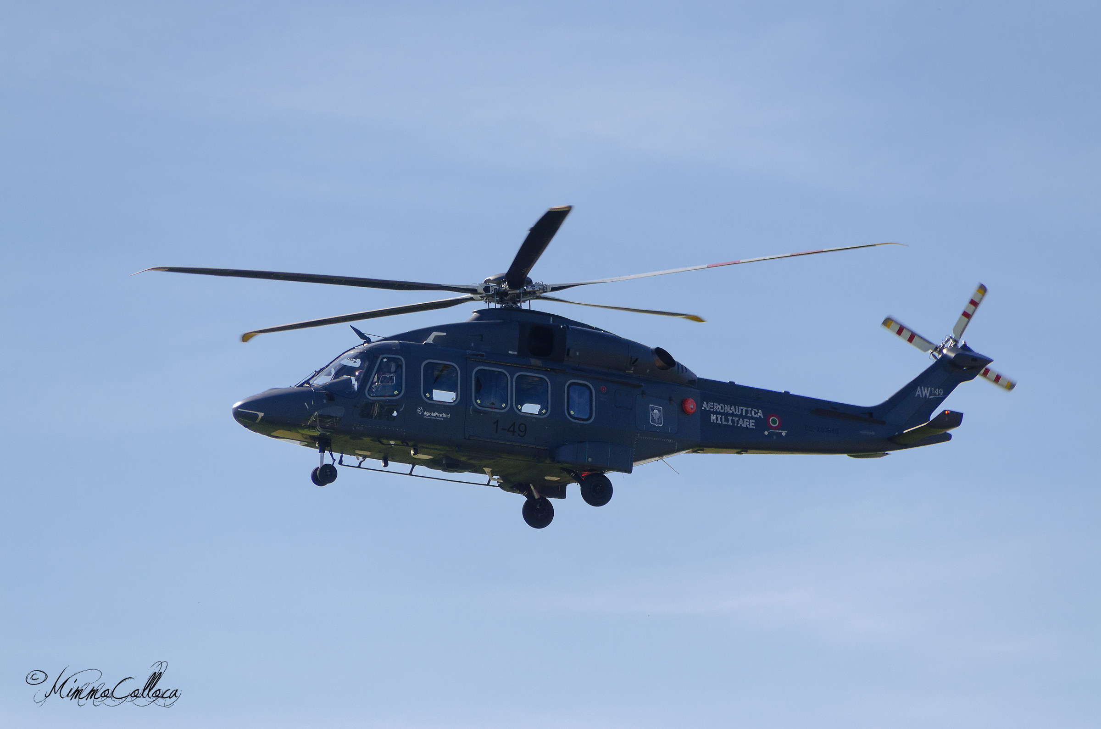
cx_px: 550
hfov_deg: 5.5
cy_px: 364
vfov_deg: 3.6
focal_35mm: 375
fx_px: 11444
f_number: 8
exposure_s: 1/2000
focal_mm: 250
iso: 400
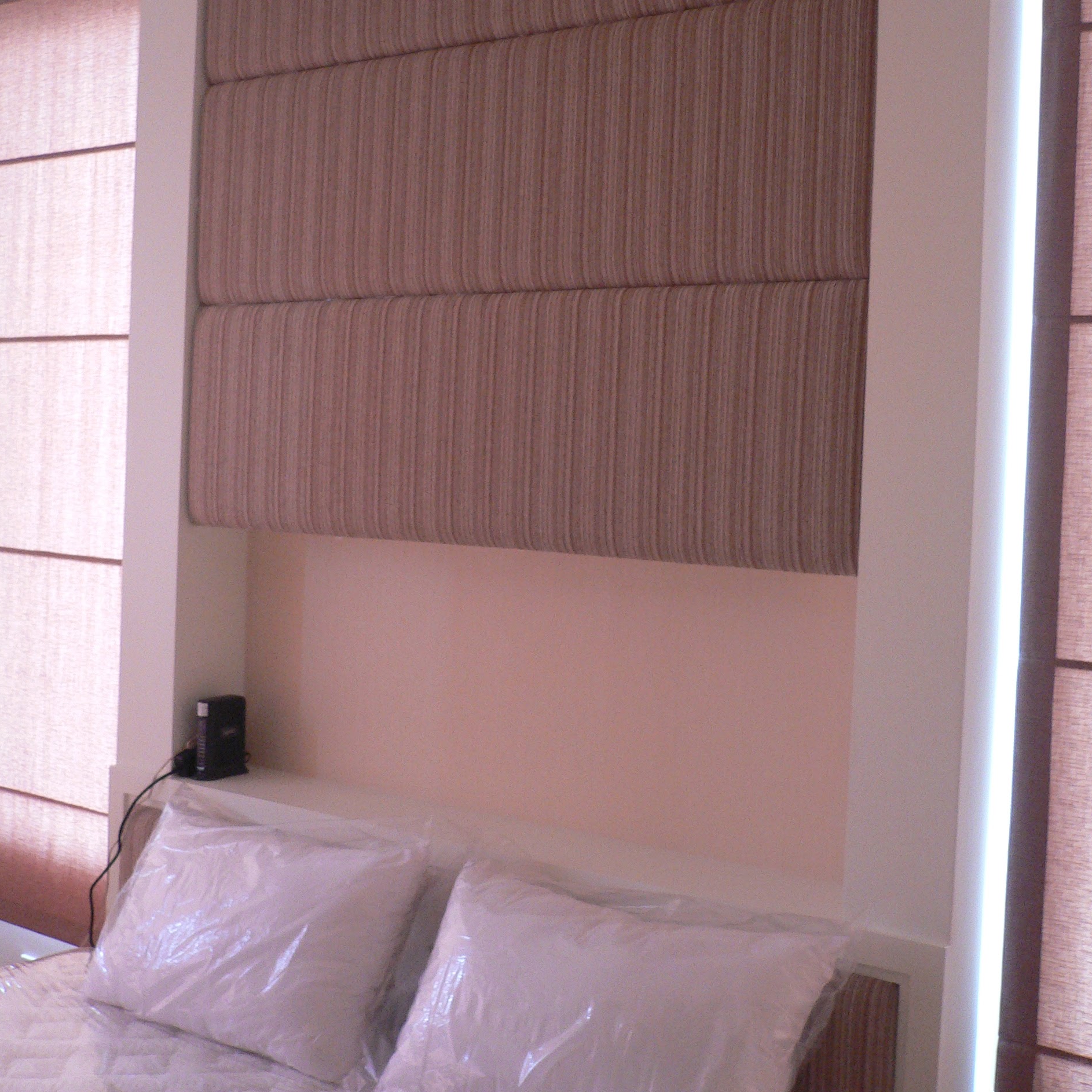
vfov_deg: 40.0
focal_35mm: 42
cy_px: 491
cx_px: 554
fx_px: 1499
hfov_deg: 40.0
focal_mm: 5.8
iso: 200
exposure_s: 1/8
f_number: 2.8
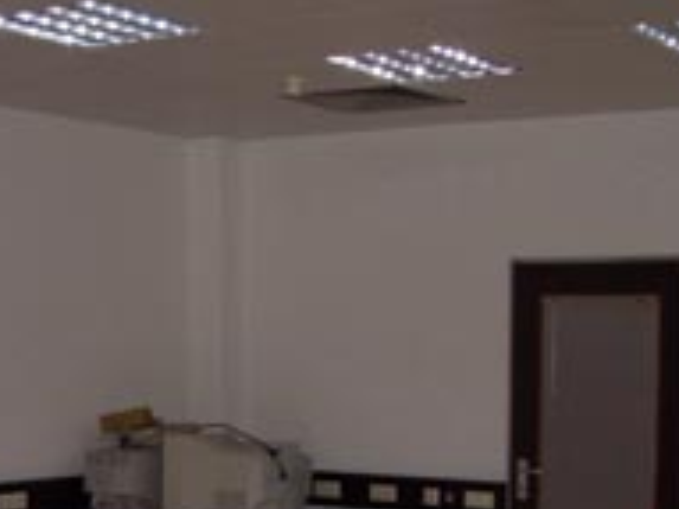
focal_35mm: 78
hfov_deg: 24.9
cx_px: 226
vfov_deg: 18.4
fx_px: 1529
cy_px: 500
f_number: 2.6
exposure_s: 1/60
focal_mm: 5.8
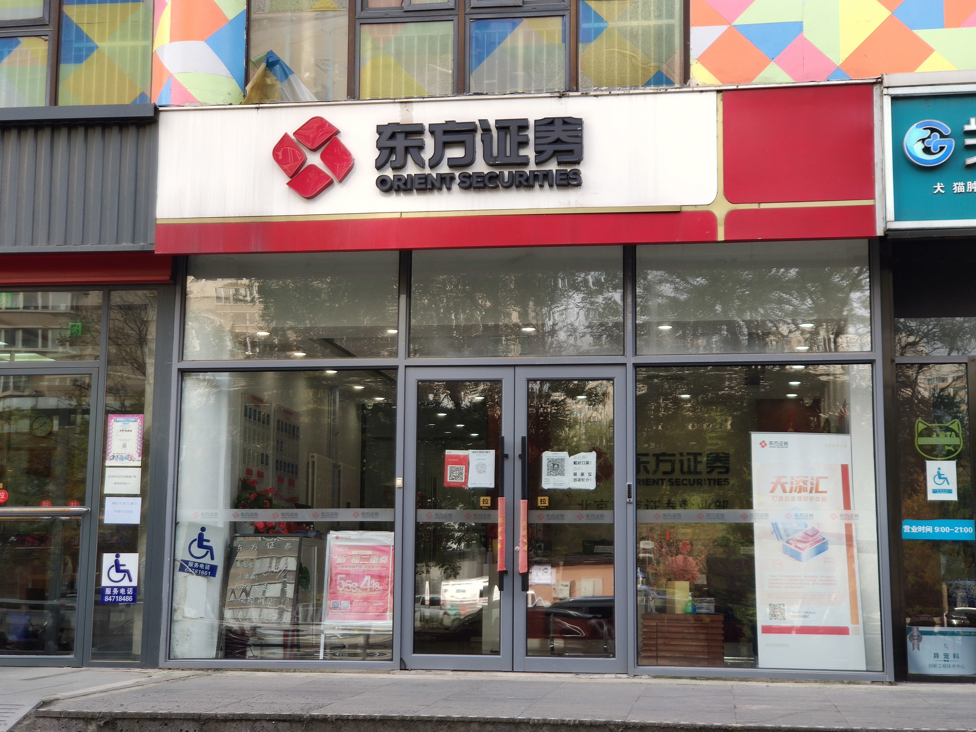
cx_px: 488
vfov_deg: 28.0
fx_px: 1466
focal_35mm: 52
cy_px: 366
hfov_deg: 36.8
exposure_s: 1/139
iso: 100
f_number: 2.2
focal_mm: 6.22
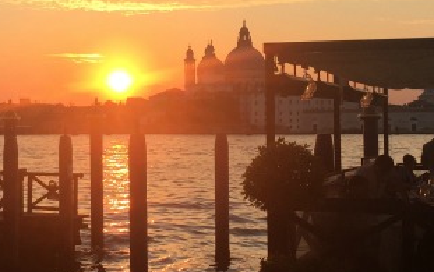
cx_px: 121
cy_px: 84
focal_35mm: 79
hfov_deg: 25.9
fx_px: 935
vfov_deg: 16.5
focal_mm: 4.15
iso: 32
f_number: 2.2
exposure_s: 1/1163
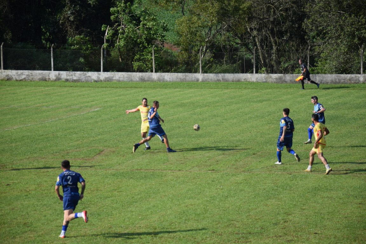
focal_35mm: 158
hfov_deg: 13.0
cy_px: 122
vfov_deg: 8.7
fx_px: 1601
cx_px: 183
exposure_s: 1/500
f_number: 5.6
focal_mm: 105
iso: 200
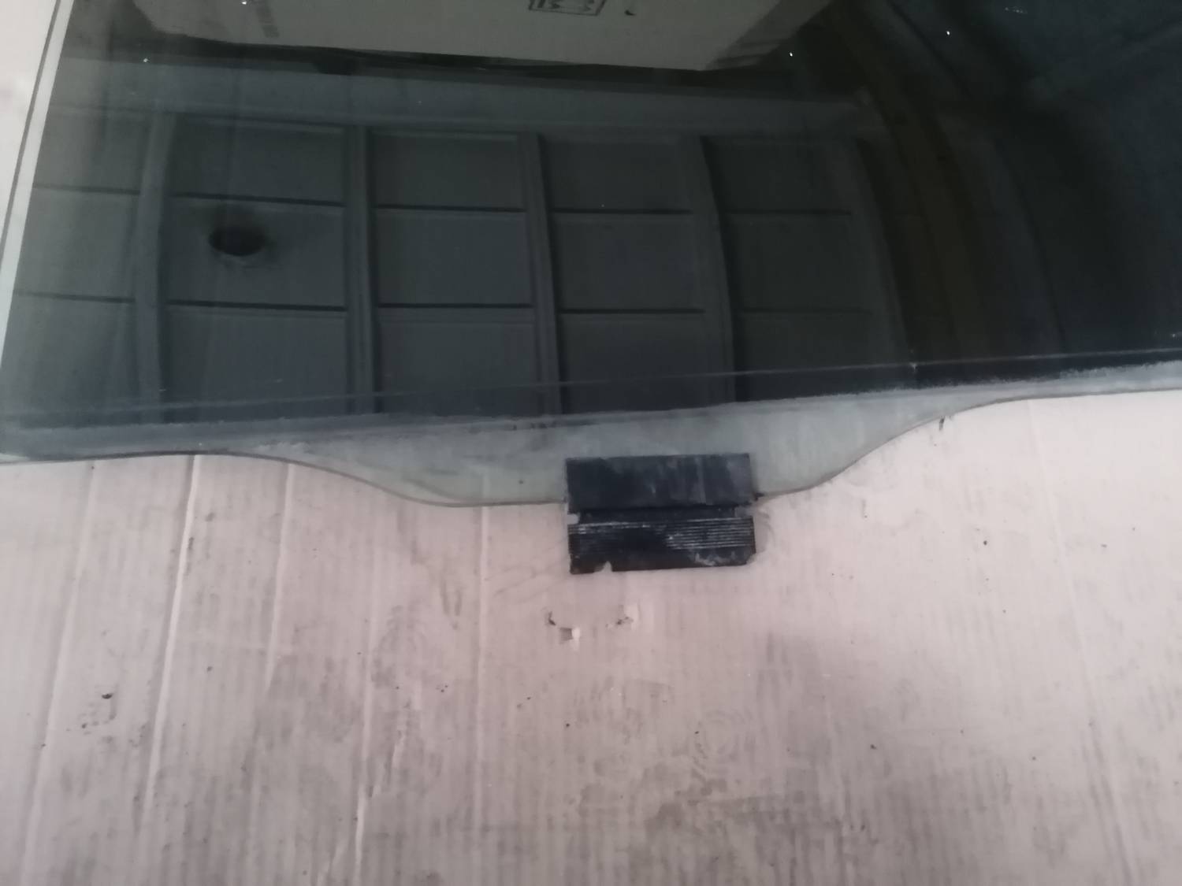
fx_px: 922
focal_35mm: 27
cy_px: 443
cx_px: 591
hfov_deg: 65.3
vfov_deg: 51.4
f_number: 1.8
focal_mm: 4.75
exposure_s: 1/14.3
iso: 2500
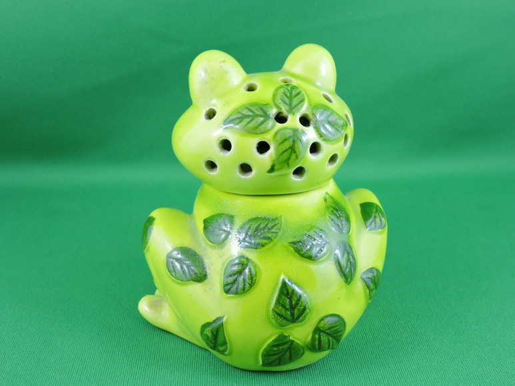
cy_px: 193
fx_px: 595
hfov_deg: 46.8
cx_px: 258
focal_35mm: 40
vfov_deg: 36.0
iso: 640
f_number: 3.8
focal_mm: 7.2
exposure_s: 1/125
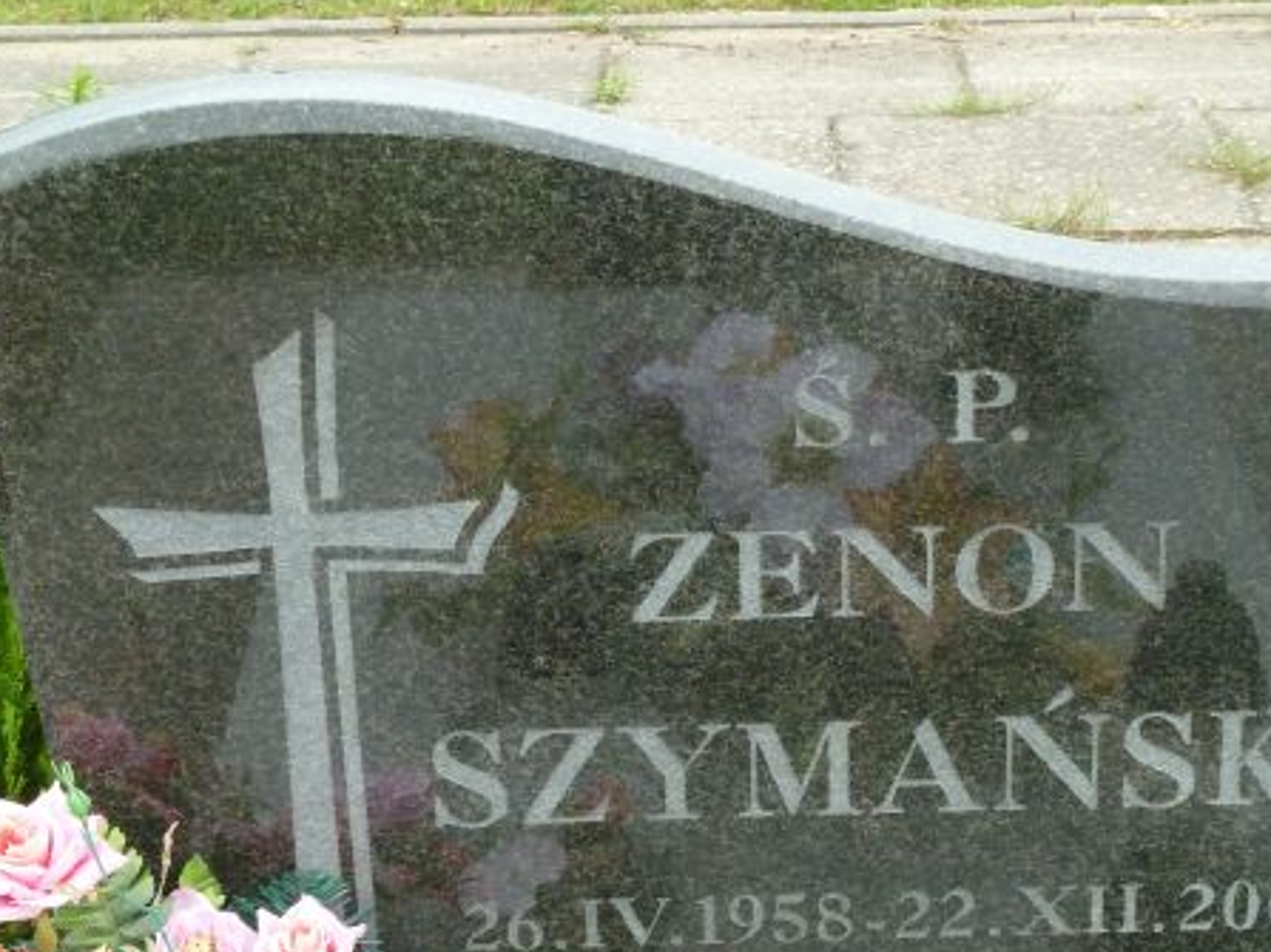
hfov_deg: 20.4
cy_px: 671
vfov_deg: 15.3
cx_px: 779
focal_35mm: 96
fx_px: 3524
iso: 320
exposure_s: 1/250
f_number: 4.1
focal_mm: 11
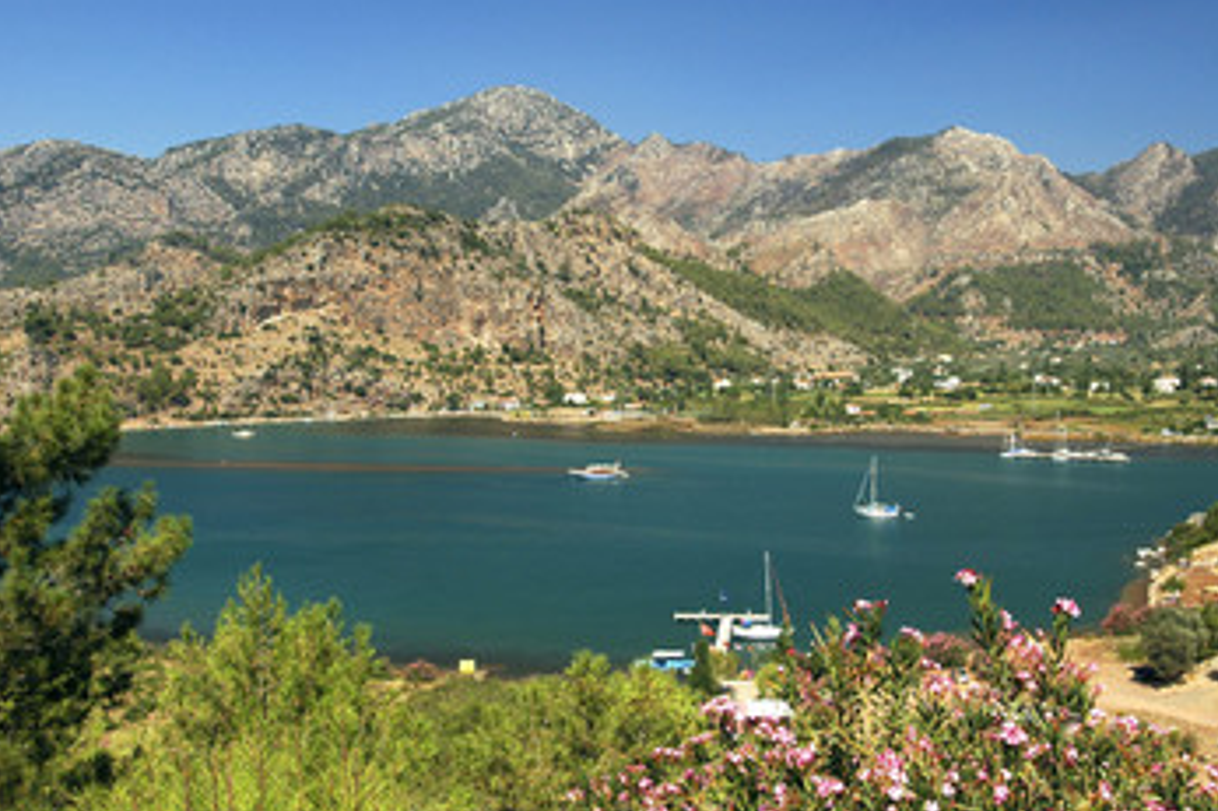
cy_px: 369
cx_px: 679
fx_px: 1353
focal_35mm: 40
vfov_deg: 33.3
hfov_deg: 48.4
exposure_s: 1/200
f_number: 7.1
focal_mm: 22
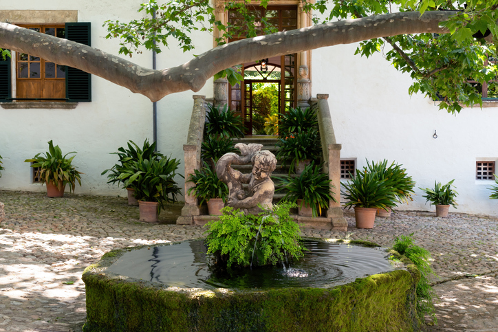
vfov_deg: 27.3
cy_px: 166
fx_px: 685
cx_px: 249
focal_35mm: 50
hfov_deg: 40.0
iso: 100
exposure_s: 1/50
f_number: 5
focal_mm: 33
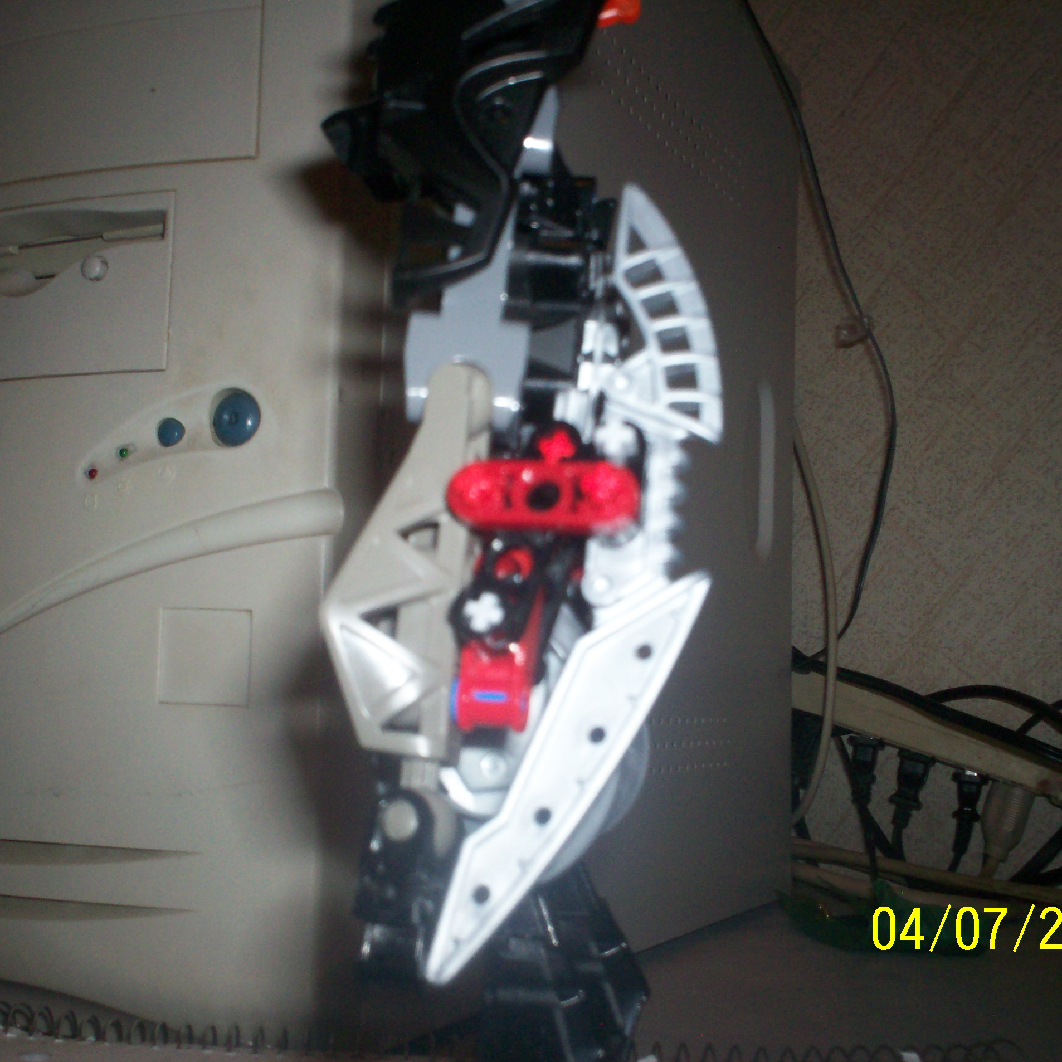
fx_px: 1493
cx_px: 503
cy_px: 532
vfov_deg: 39.2
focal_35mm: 43
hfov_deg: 39.2
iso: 140
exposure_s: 1/60
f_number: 4.5
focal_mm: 6
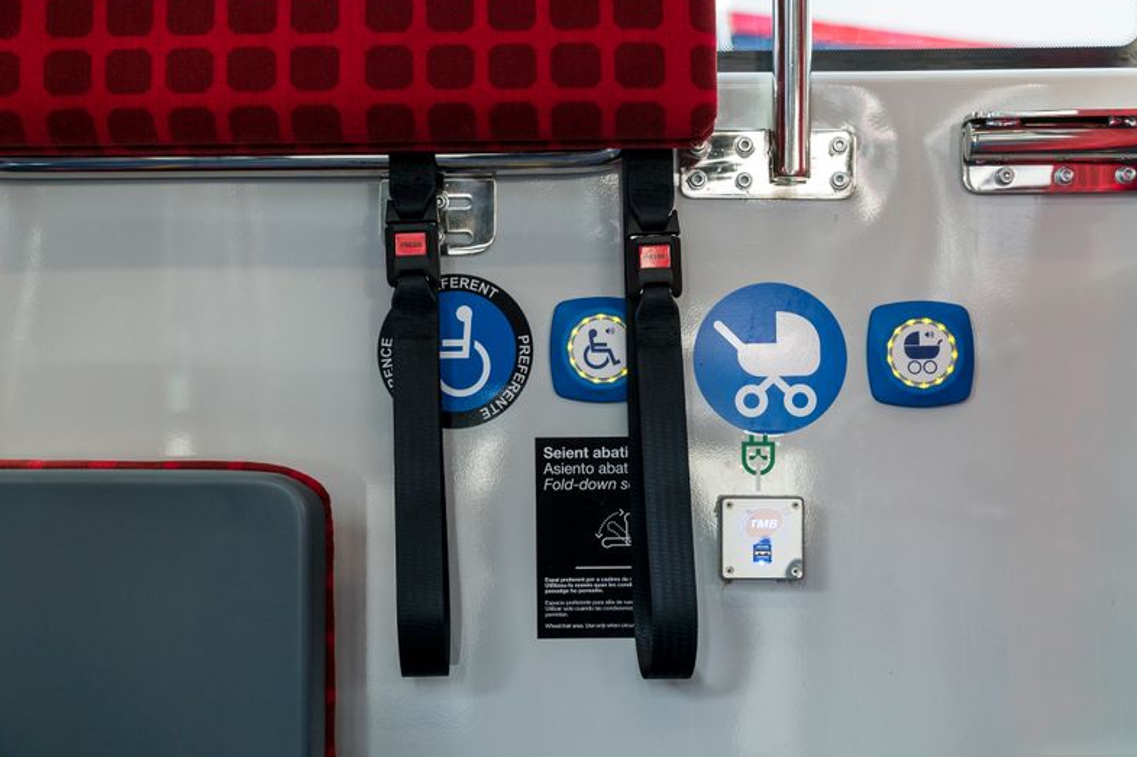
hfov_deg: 38.9
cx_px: 575
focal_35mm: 51
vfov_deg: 26.5
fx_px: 1610
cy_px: 373
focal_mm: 50
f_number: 4
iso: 1000
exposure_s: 1/160
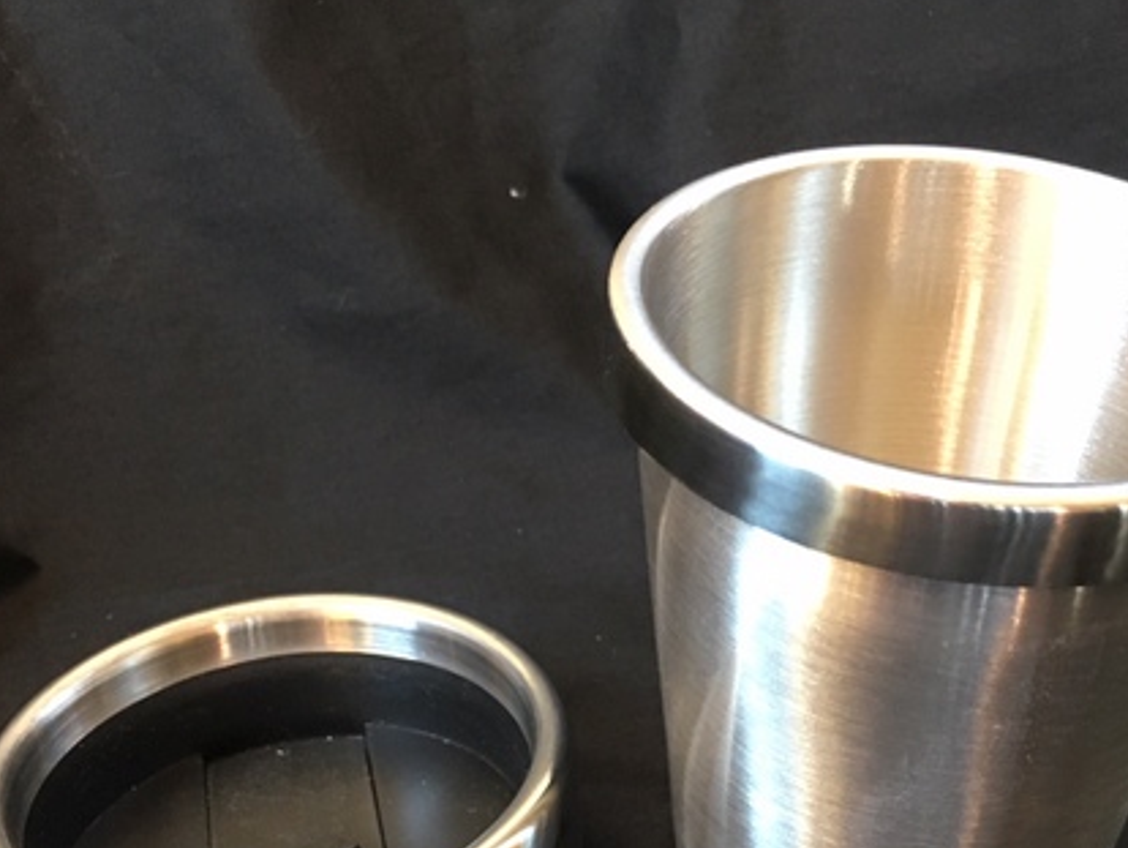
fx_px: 1826
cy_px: 693
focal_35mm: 56
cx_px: 747
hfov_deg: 34.0
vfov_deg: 25.6
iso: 125
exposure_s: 1/30
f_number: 2.2
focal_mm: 4.15
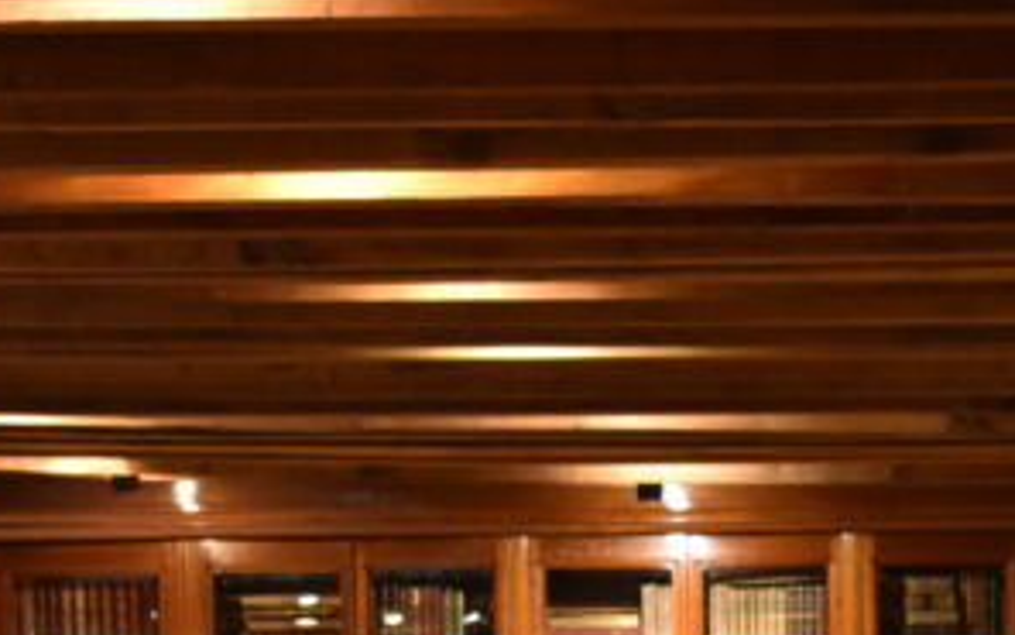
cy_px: 1138
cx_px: 940
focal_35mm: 169
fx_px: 4675
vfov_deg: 7.5
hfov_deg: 12.3
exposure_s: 1/25
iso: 3200
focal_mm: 32
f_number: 4.5
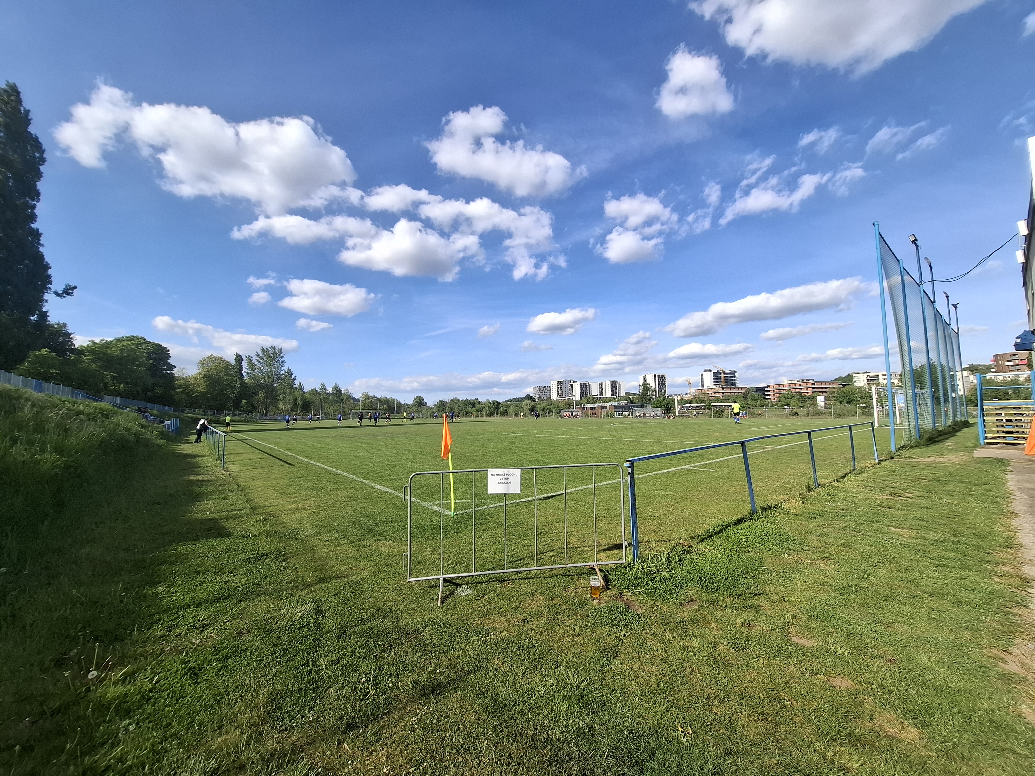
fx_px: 389
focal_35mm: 13
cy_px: 388
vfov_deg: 89.9
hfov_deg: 106.2
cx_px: 518
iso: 40
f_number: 2.2
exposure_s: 1/743
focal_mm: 1.74
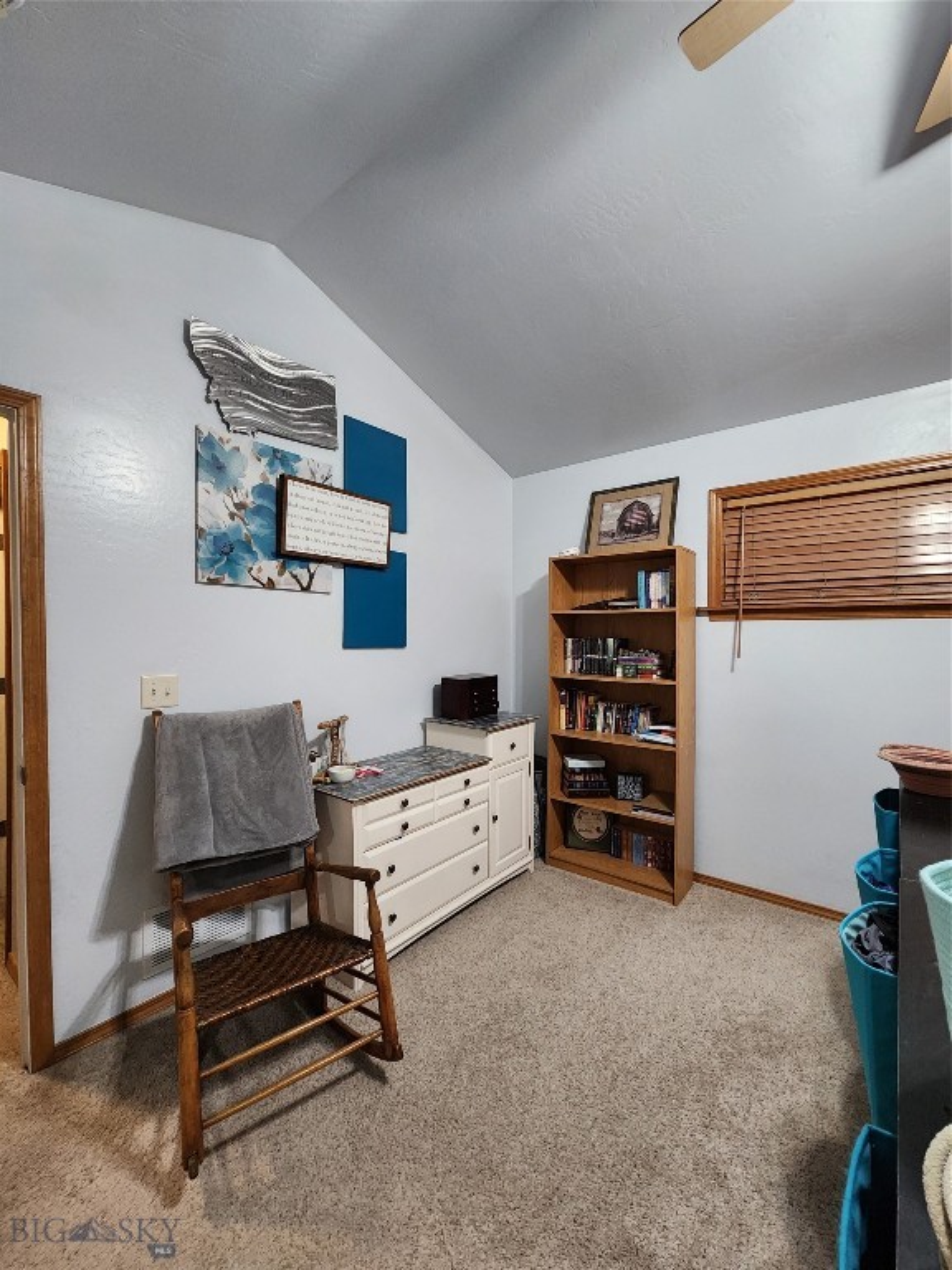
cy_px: 635
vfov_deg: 106.2
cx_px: 476
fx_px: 477
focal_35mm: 13
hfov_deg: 89.9
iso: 400
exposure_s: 1/60
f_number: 2.2
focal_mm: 2.2
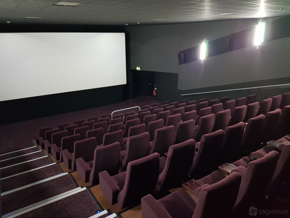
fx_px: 218
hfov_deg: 67.3
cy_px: 109
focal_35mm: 26
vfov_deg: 53.1
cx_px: 145
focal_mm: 4.2
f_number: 1.7
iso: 500
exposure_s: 1/10
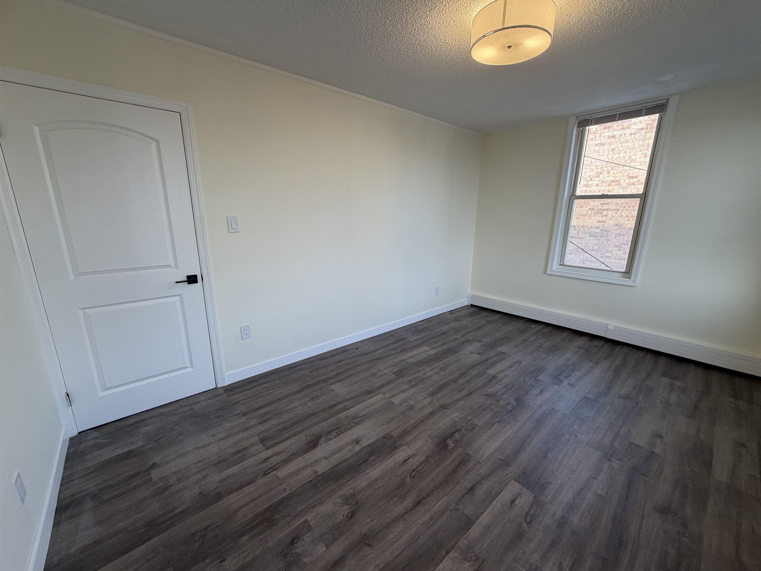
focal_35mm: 14
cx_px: 380
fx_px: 308
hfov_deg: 102.1
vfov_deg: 85.7
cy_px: 286
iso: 64
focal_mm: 2.22
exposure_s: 1/120
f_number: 2.2
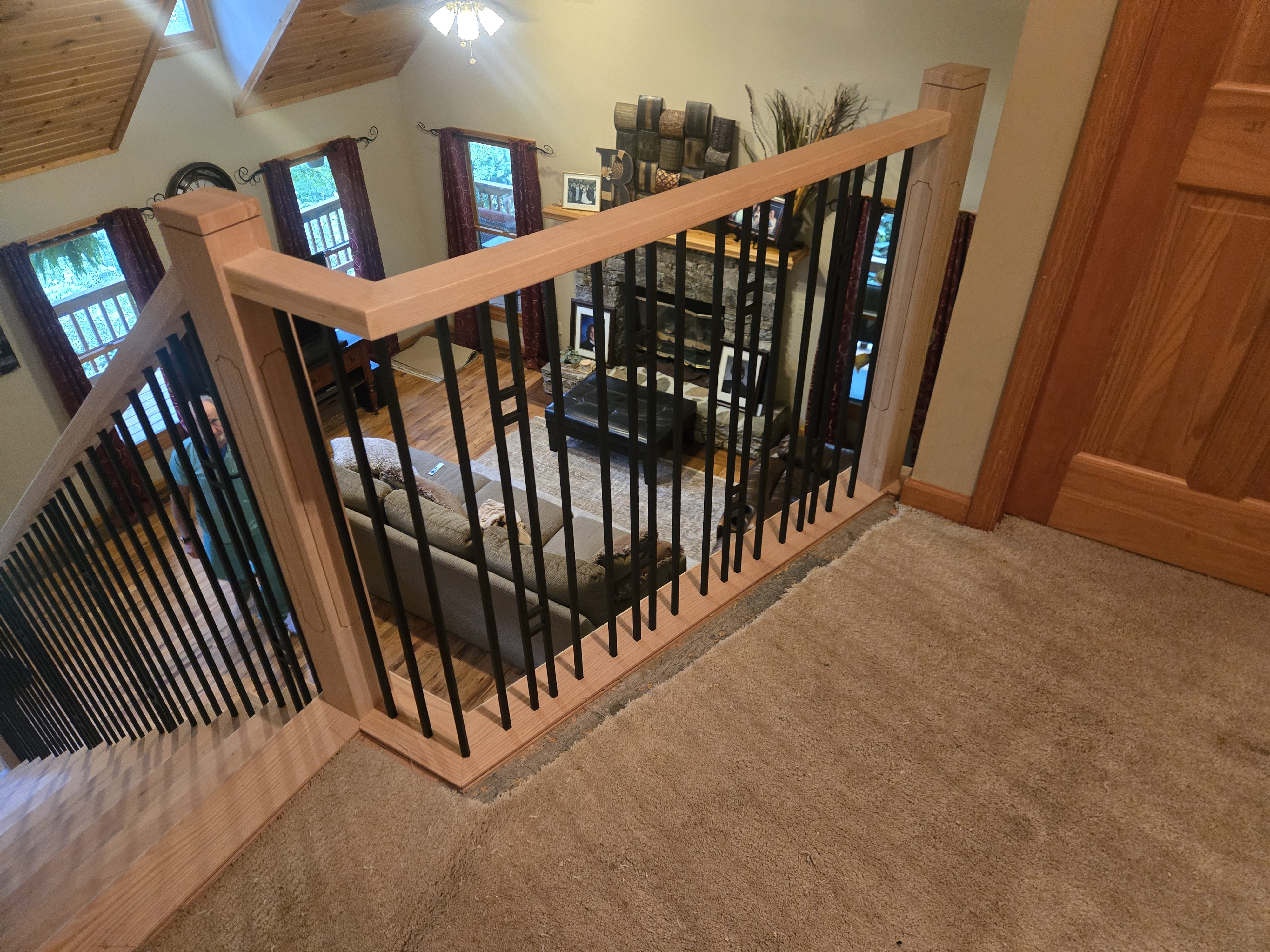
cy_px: 476
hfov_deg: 73.9
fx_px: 844
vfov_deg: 58.9
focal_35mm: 23
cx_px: 635
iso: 1000
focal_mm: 5.4
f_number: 1.8
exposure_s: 1/60
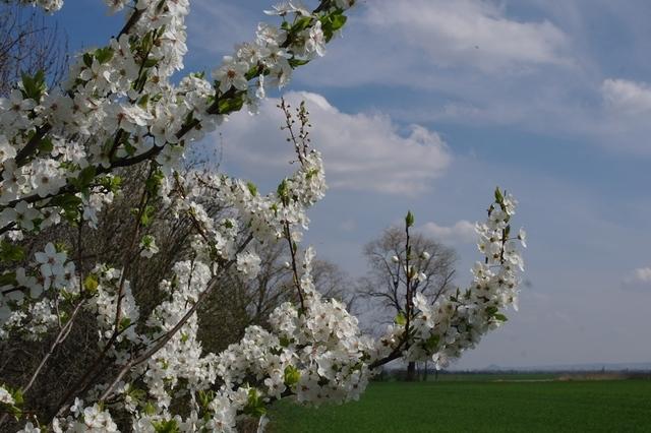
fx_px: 958
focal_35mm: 53
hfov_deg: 37.5
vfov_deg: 25.5
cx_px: 326
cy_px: 216
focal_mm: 35
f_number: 18
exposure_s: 1/125
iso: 125
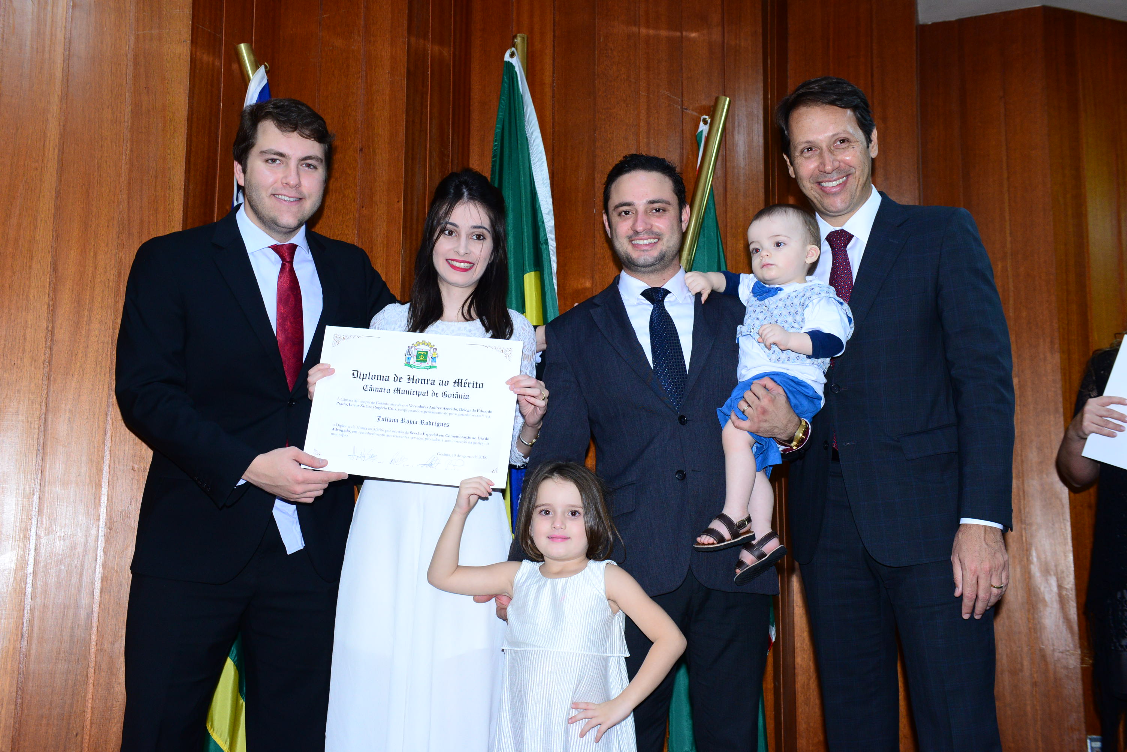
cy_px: 376
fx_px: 1253
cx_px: 564
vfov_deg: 33.4
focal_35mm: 40
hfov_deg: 48.4
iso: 2000
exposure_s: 1/125
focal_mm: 40
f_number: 5.6
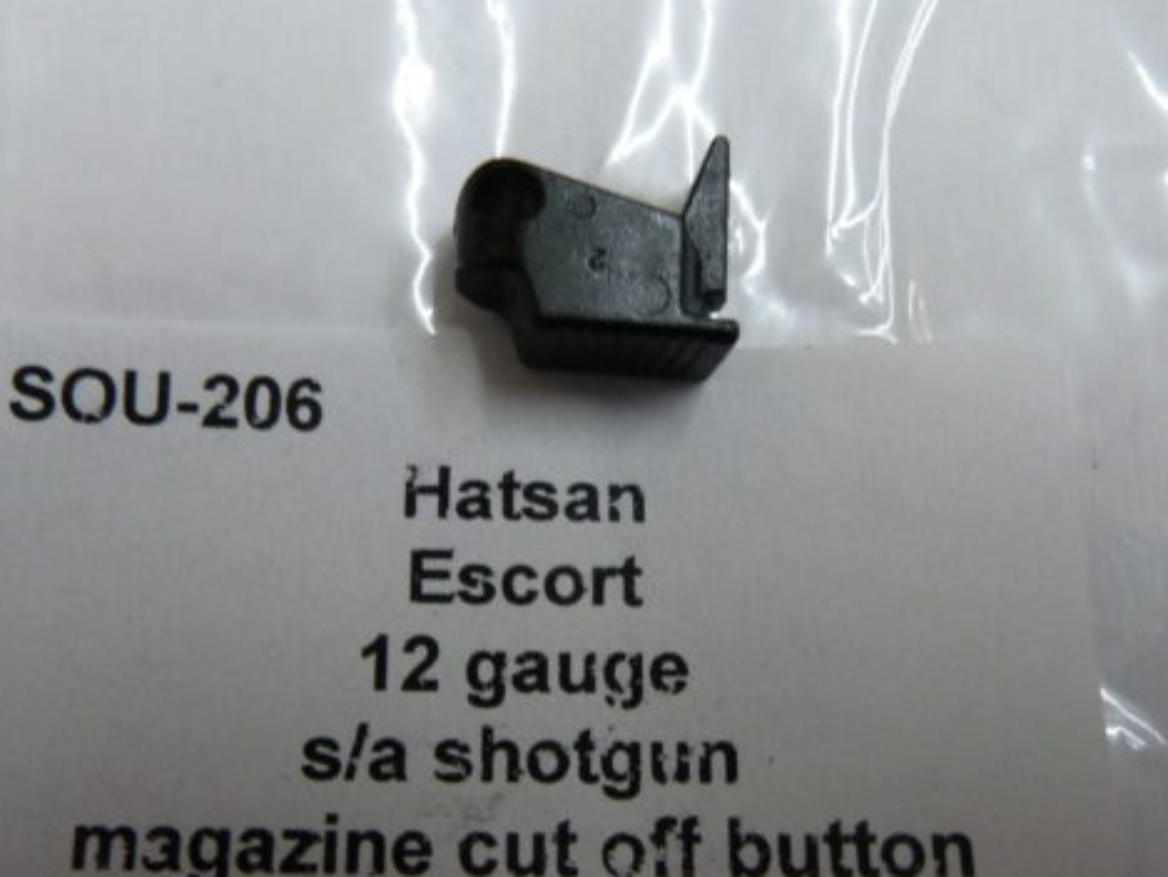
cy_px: 531
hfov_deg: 56.8
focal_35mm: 32
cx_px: 550
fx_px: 1080
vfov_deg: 43.9
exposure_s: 1/30
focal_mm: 4.1
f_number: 3.3
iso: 400
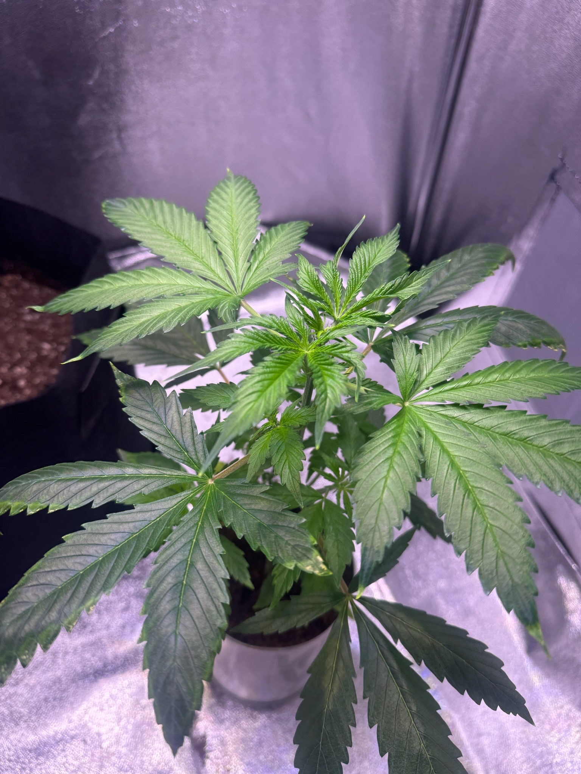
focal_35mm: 24
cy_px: 387
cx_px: 290
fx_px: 537
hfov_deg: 56.8
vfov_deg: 71.6
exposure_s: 1/120
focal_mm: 6.76
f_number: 1.78
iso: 64
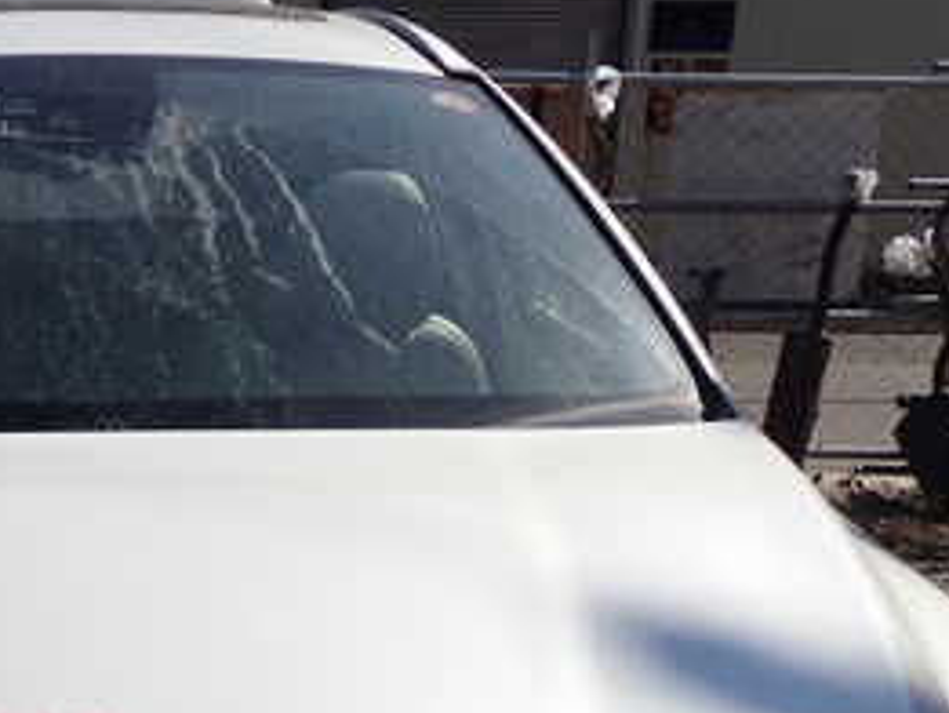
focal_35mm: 69
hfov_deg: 27.1
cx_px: 80
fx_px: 1893
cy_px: 760
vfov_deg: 20.4
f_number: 9
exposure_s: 1/250
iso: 100
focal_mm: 5.4
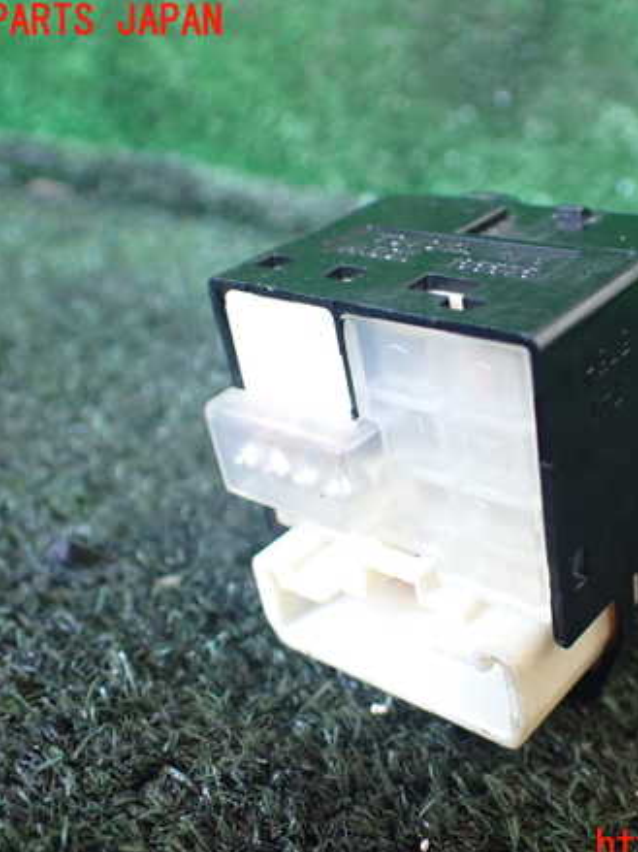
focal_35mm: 41
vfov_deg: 45.8
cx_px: 452
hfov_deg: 34.6
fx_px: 1008
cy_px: 435
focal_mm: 5.4
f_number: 2.3
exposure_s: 1/80
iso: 800
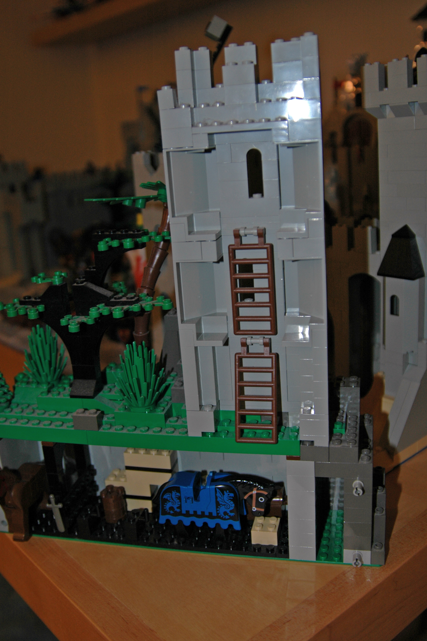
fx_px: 642
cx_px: 214
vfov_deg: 53.2
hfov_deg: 36.8
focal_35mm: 36
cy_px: 320
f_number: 3.5
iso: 200
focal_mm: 24
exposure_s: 1/60
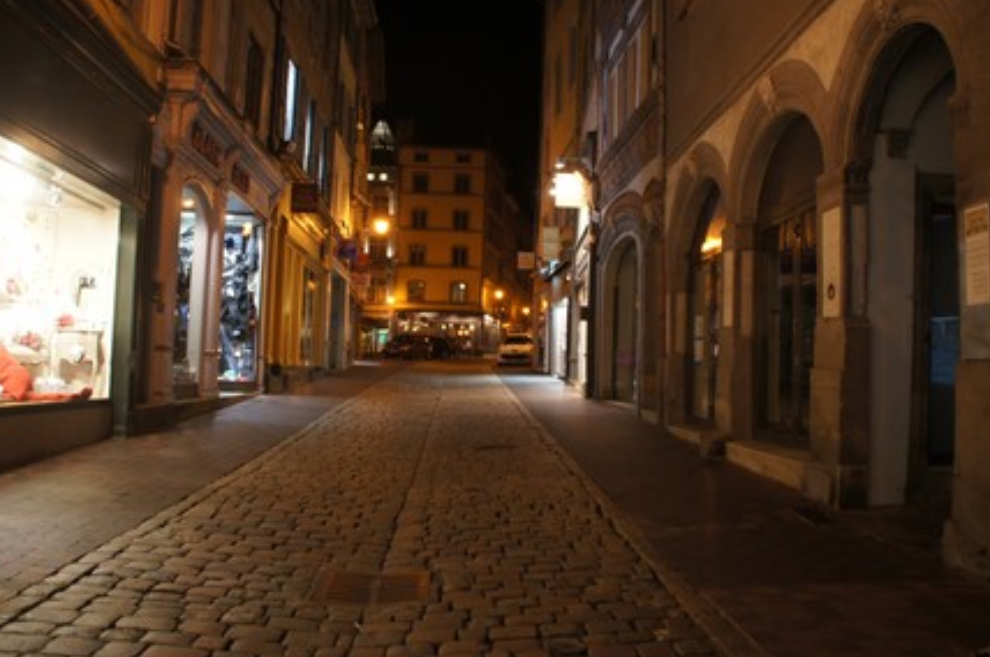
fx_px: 796
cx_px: 497
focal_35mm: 29
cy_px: 311
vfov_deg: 44.8
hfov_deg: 63.7
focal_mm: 18
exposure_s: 1/30
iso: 800
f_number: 3.5
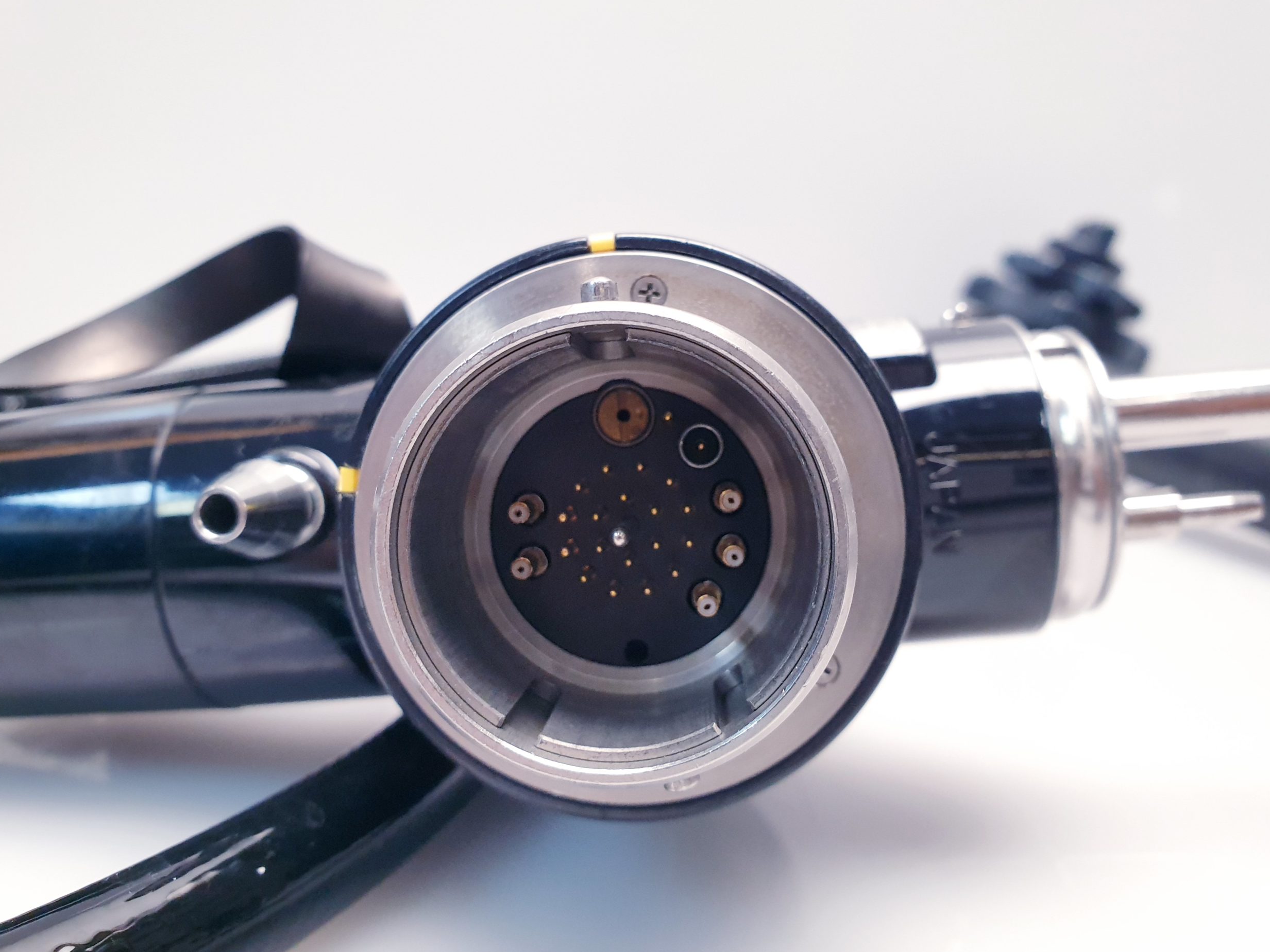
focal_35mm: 27
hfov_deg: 65.3
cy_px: 465
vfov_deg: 51.4
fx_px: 991
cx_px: 655
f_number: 2.4
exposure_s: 1/100
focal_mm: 4.3
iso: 250
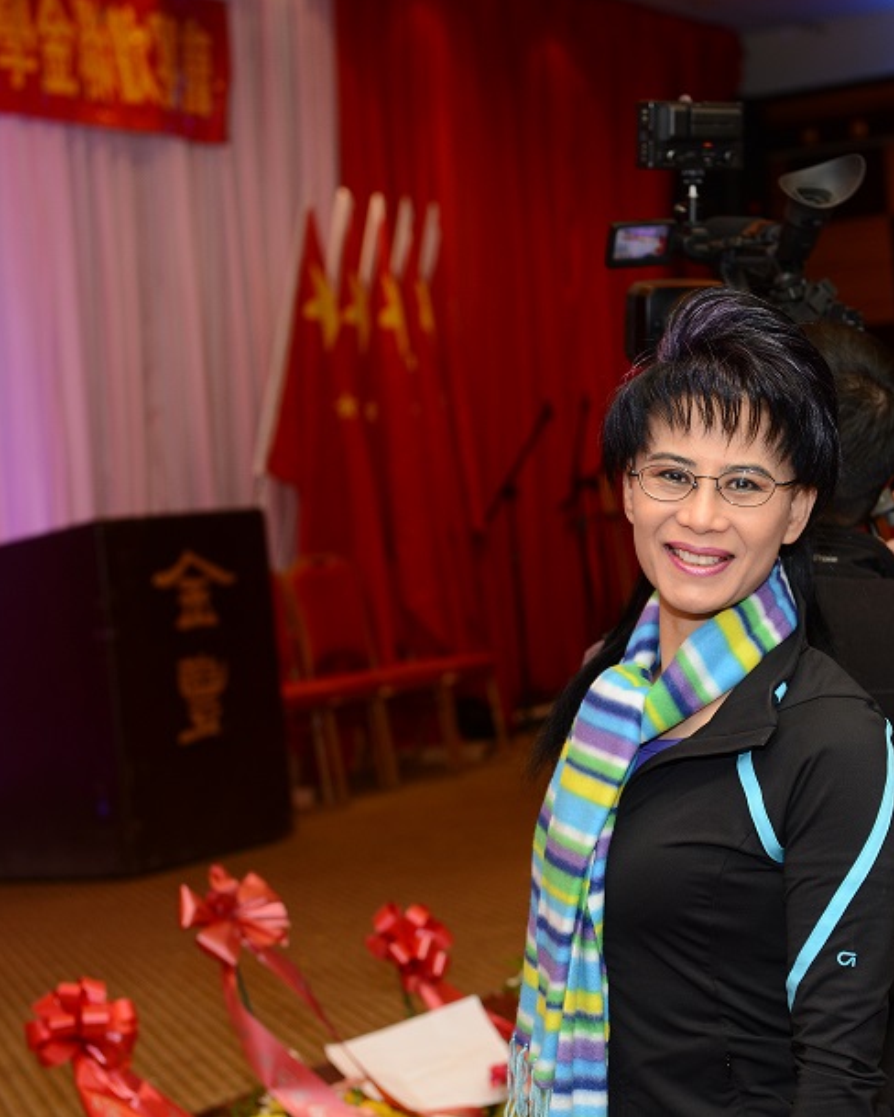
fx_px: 2811
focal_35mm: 85
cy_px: 557
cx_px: 627
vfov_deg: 22.5
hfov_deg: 18.0
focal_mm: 60
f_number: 4
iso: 400
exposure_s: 1/60
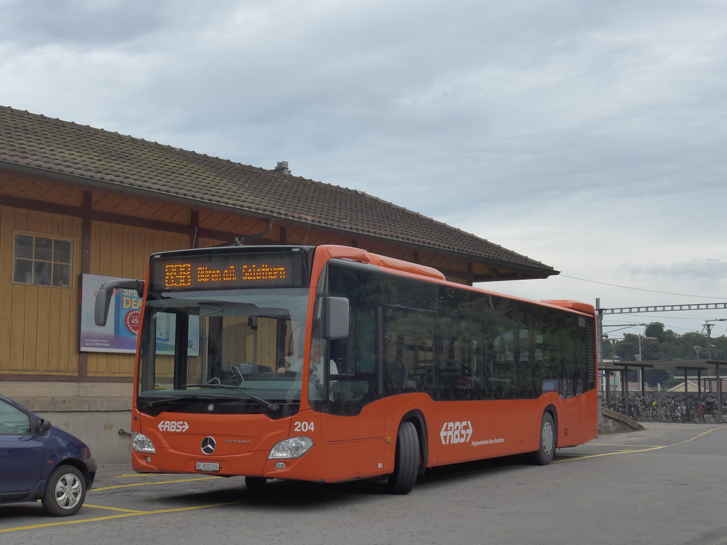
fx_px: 1176
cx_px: 364
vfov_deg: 26.1
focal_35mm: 56
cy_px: 270
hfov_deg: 34.4
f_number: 3.4
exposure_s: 1/1000
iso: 160
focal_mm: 11.3
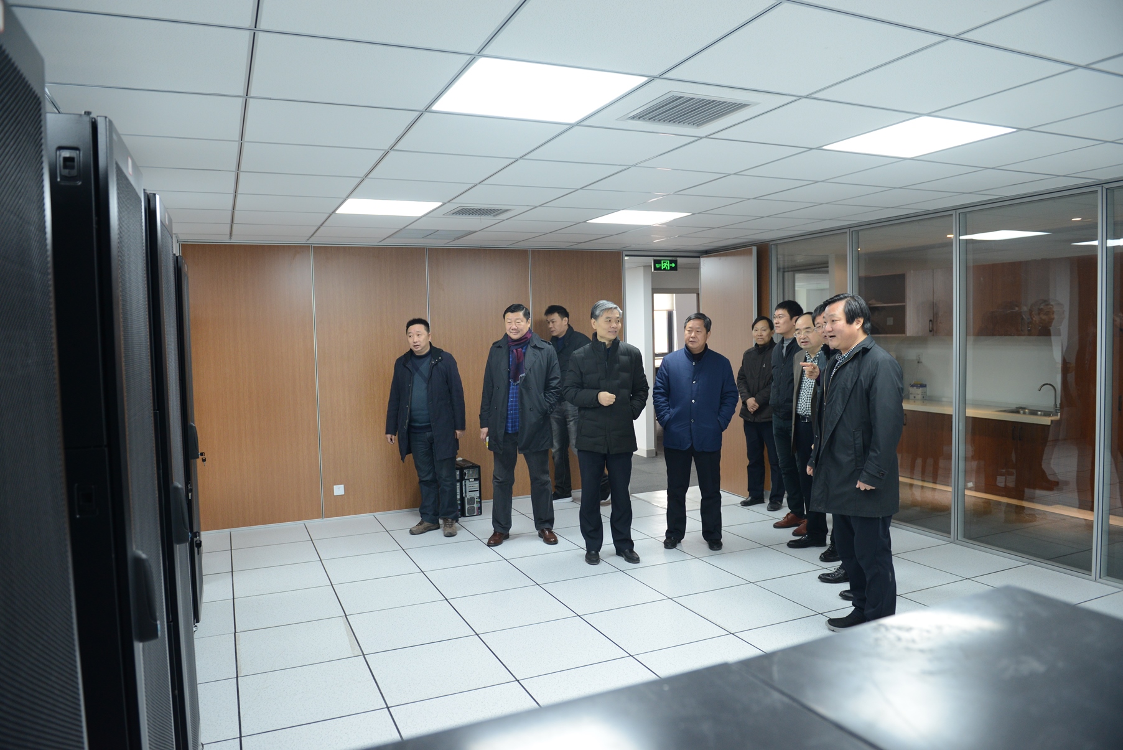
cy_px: 375
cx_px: 562
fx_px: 749
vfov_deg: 53.2
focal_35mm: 24
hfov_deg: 73.7
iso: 1100
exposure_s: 1/100
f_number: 4
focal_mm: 24
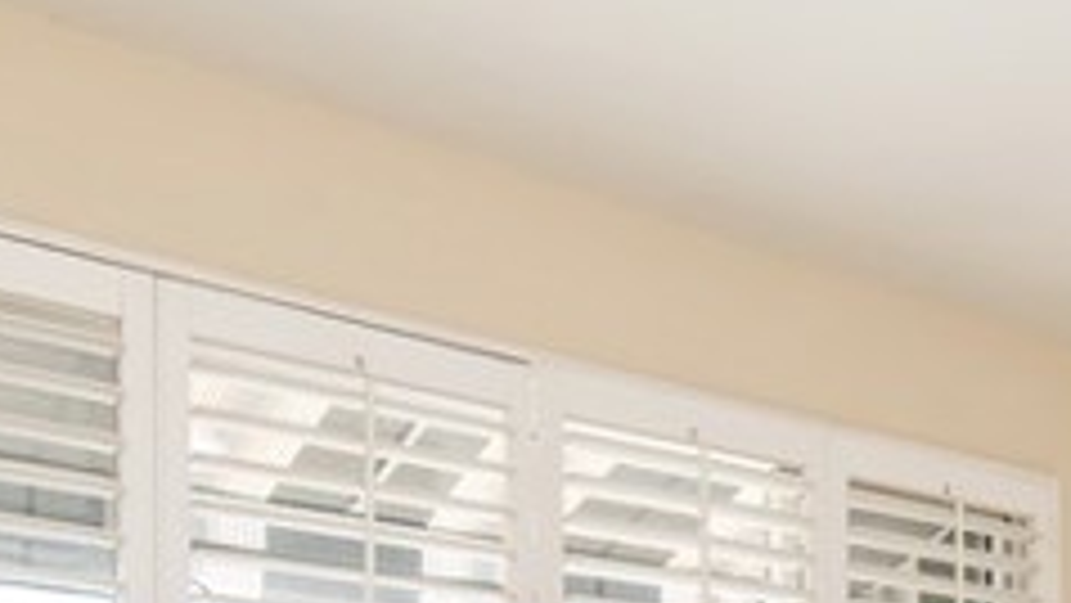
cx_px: 1346
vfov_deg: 16.9
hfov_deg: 28.2
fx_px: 1790
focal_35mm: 63
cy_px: 970
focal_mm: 14
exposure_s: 1/125
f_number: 5.6
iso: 160
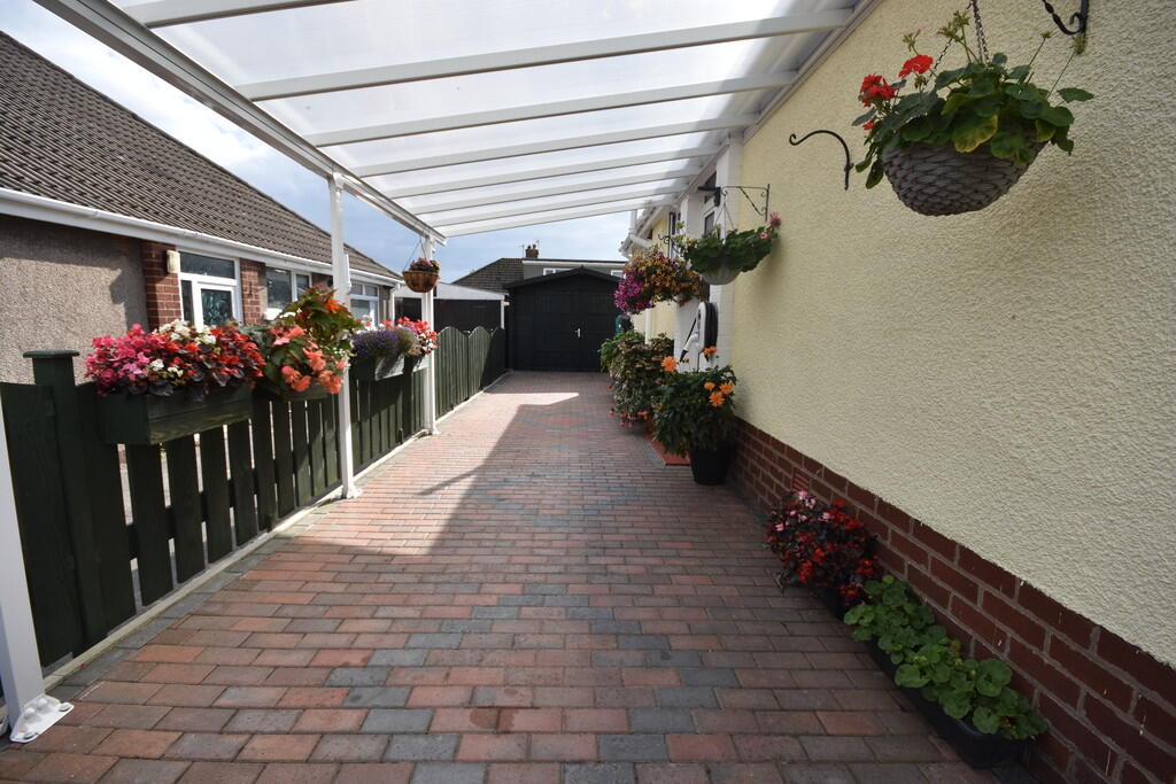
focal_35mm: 15
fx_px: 490
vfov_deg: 77.3
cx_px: 588
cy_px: 392
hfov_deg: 100.4
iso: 280
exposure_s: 1/500
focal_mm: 10
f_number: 8
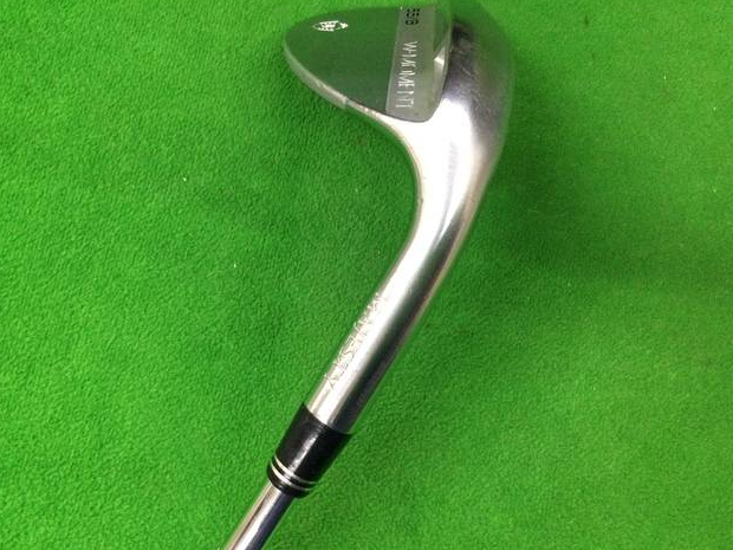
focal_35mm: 32
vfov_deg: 44.2
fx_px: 678
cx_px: 366
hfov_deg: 56.8
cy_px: 278
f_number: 2.4
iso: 160
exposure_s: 1/30
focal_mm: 3.3
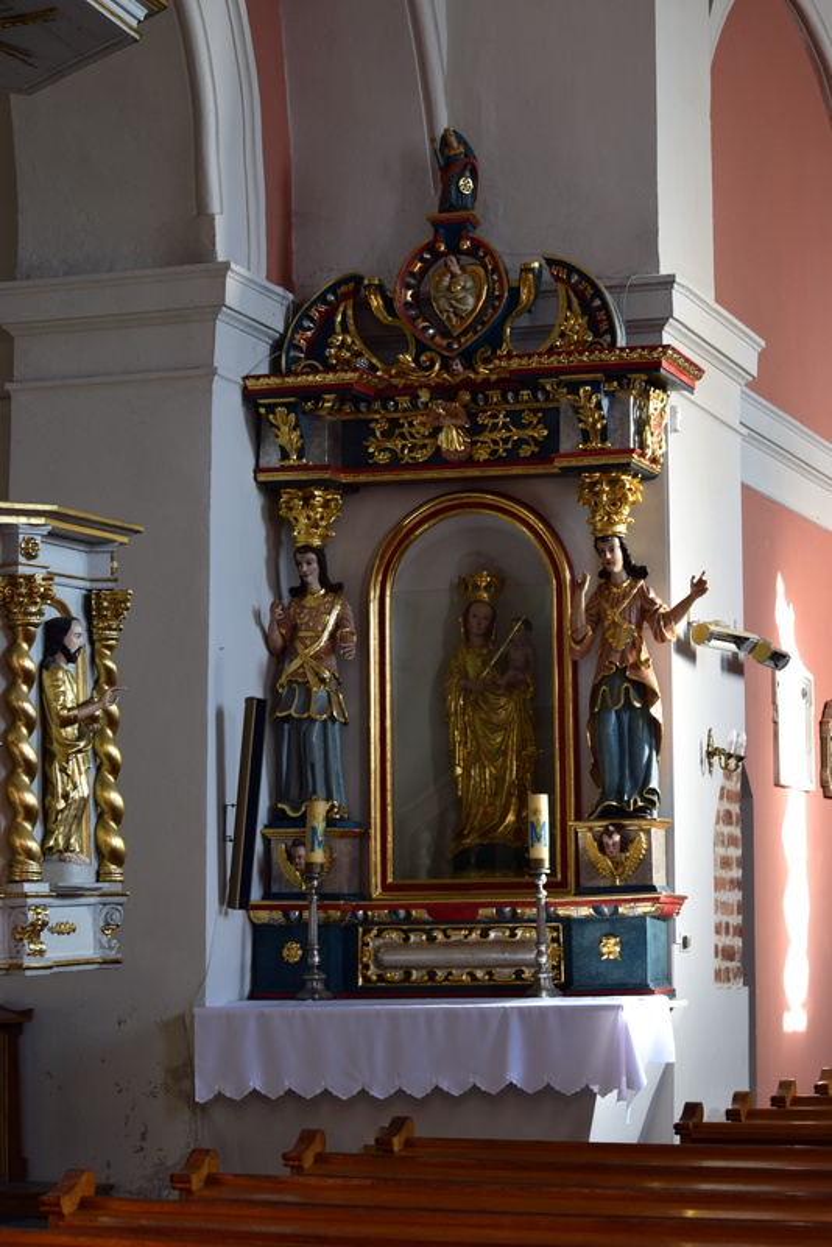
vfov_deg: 24.6
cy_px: 624
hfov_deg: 16.6
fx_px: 2857
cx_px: 416
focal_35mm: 82
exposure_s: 1/25
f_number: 7.1
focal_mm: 55
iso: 400
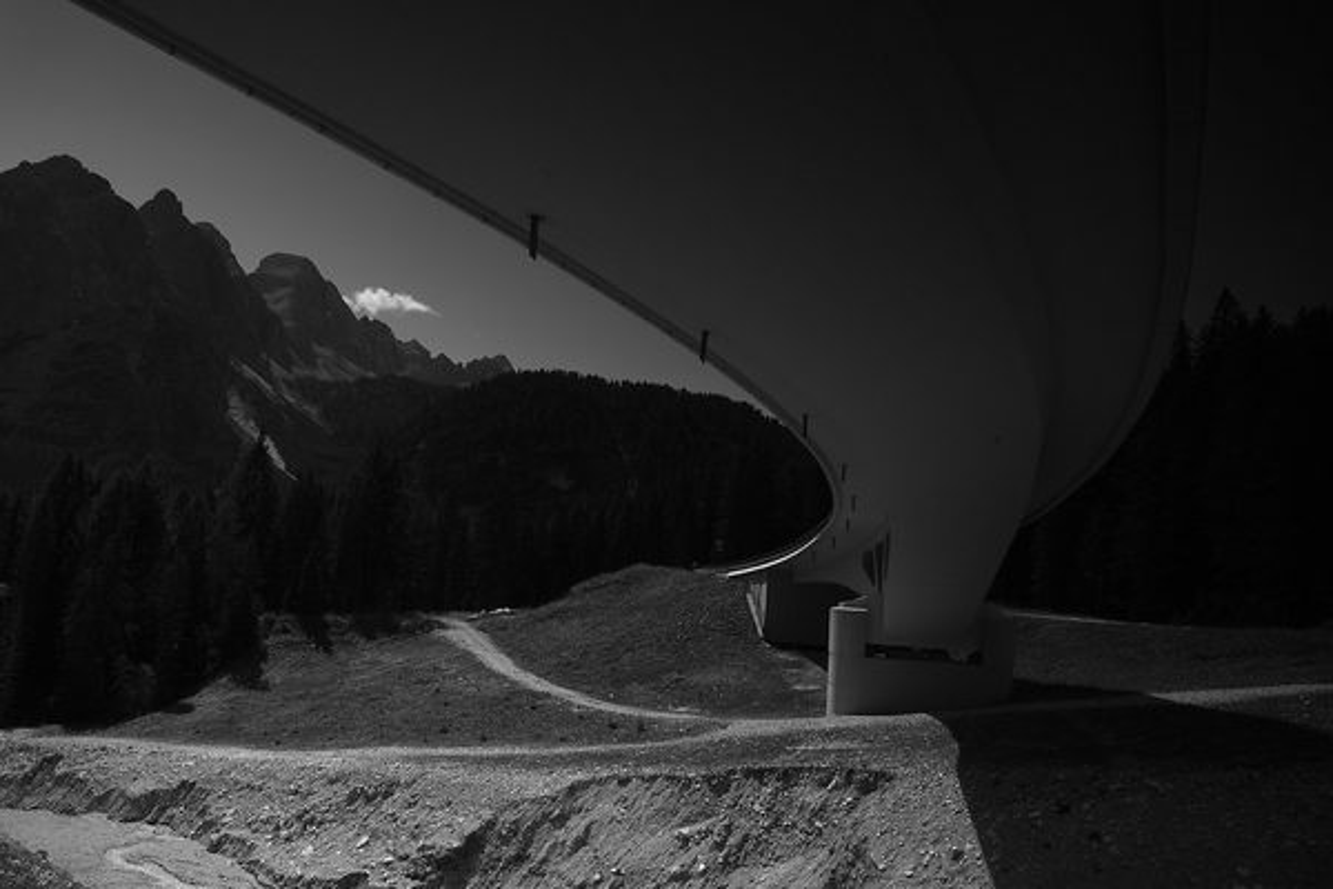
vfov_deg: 50.4
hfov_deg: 70.4
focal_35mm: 26
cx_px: 666
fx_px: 944
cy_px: 444
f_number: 7.1
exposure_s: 1/1250
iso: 200
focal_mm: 17
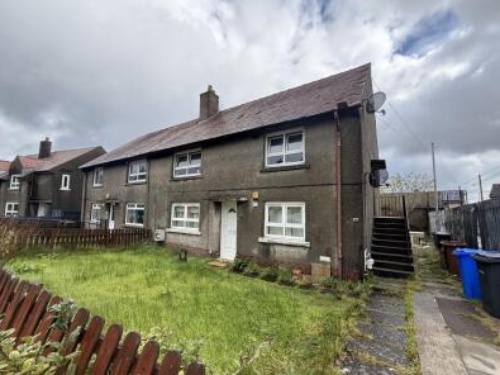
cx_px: 264
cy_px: 191
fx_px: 217
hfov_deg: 98.1
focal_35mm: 15
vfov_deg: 81.7
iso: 64
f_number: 2.2
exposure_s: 1/448
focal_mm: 2.22
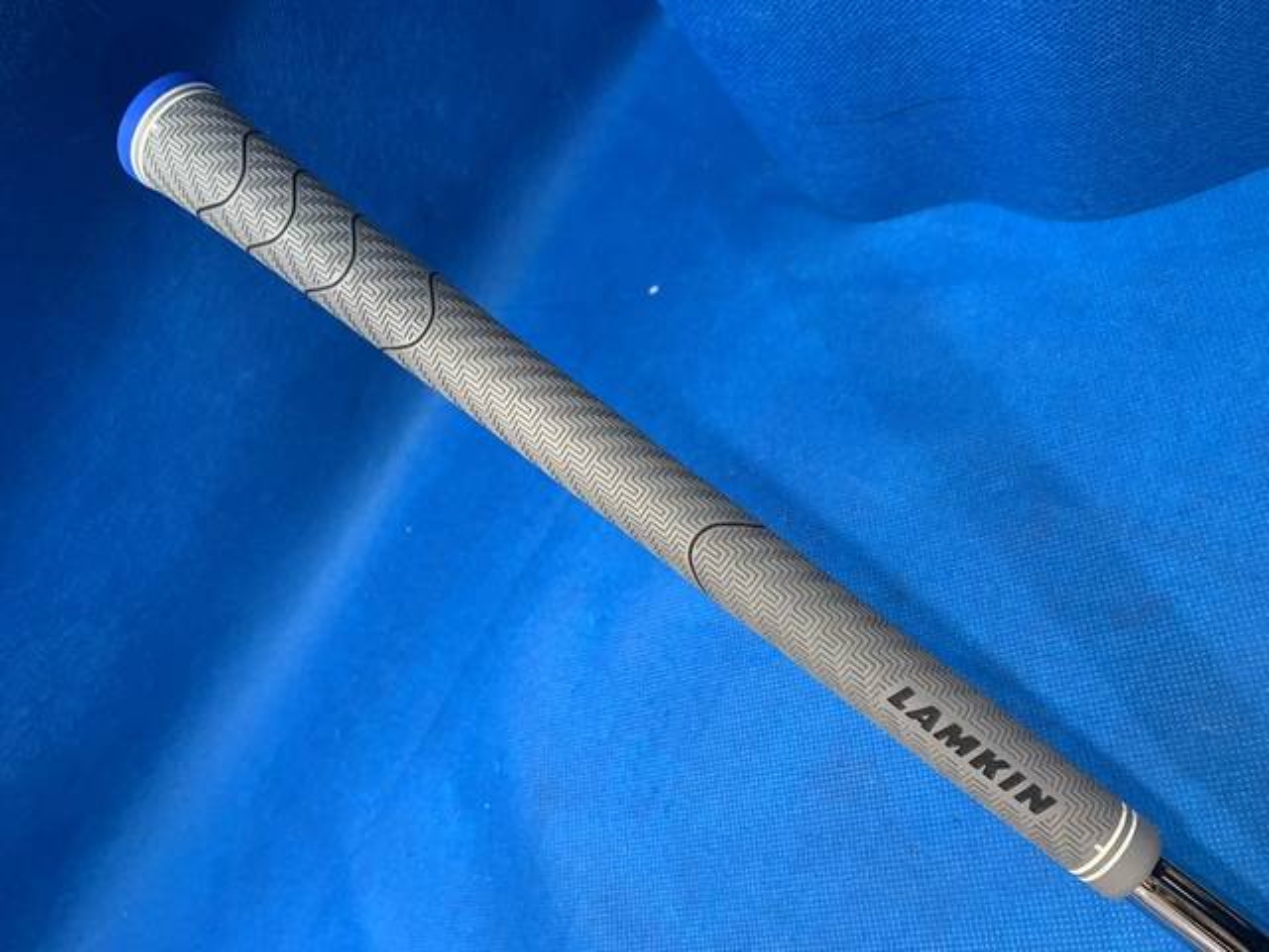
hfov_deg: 67.3
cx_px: 634
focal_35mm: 26
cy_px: 476
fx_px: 953
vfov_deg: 53.1
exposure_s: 1/60
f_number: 1.8
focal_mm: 4.25
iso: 100
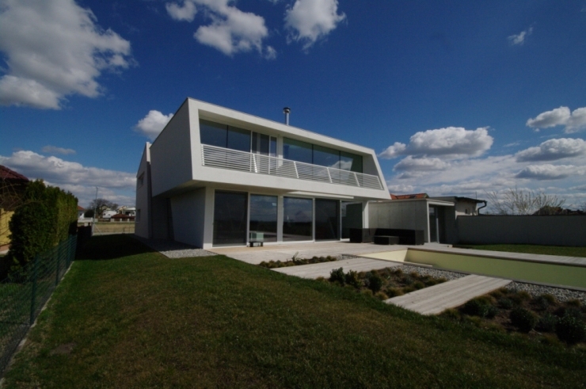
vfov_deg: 77.1
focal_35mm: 15
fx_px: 244
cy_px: 194
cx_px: 293
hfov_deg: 100.5
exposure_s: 1/350
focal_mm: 10
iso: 800
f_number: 22
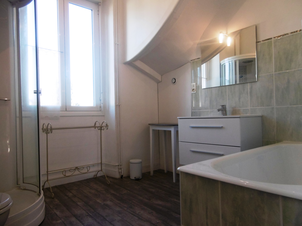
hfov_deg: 71.6
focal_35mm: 24
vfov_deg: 56.8
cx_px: 151
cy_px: 113
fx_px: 209
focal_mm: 4.3
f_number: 3.1
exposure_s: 1/60
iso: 100
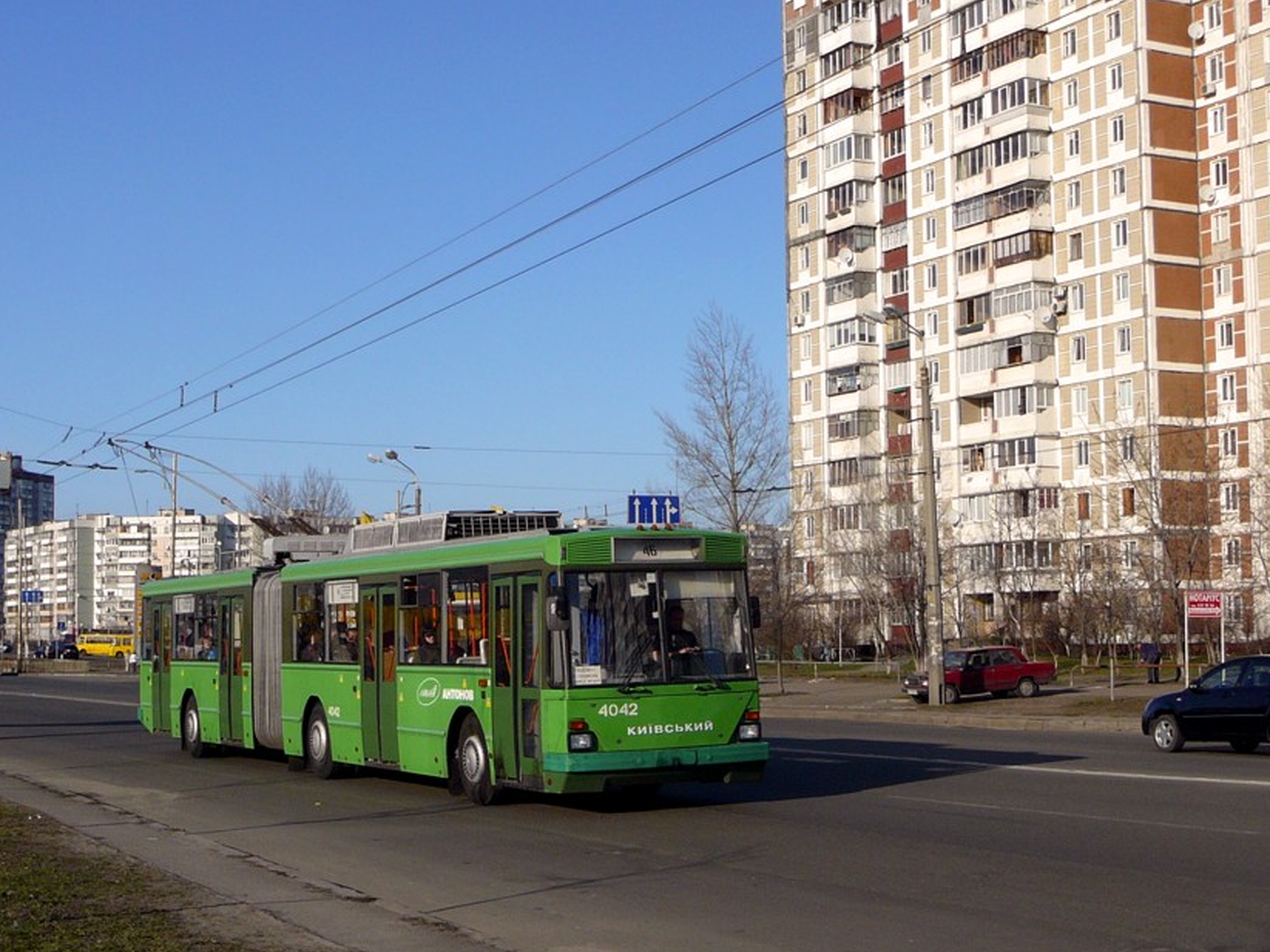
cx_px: 643
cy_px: 540
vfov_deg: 26.1
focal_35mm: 56
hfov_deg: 34.4
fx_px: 2054
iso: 80
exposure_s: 1/500
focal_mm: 6.7
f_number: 5.6
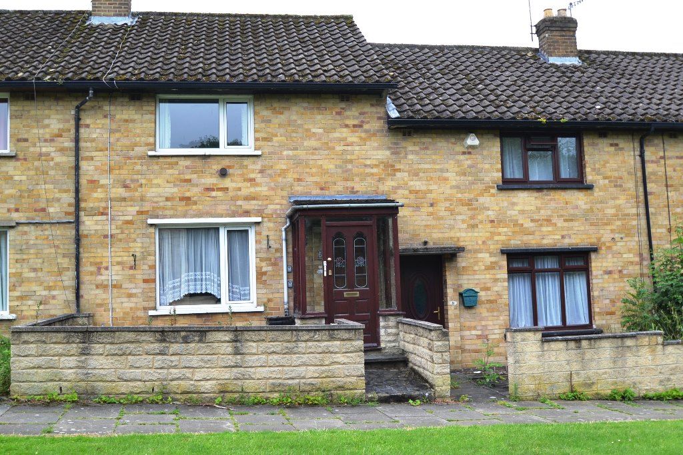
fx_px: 683
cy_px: 228
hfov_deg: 53.1
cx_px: 342
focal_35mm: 36
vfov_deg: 36.9
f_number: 5.6
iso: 200
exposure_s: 1/125
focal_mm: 24
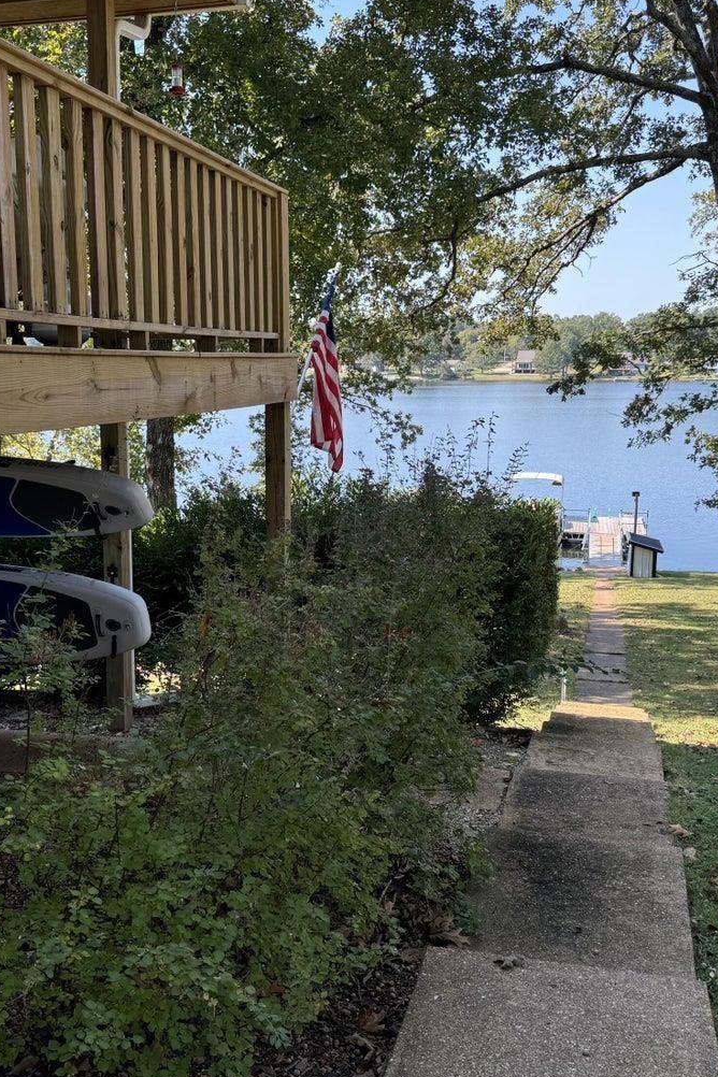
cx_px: 326
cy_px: 541
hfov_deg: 38.8
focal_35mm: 34
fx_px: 1017
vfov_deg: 55.8
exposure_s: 1/621
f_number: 1.78
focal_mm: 6.76
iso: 80
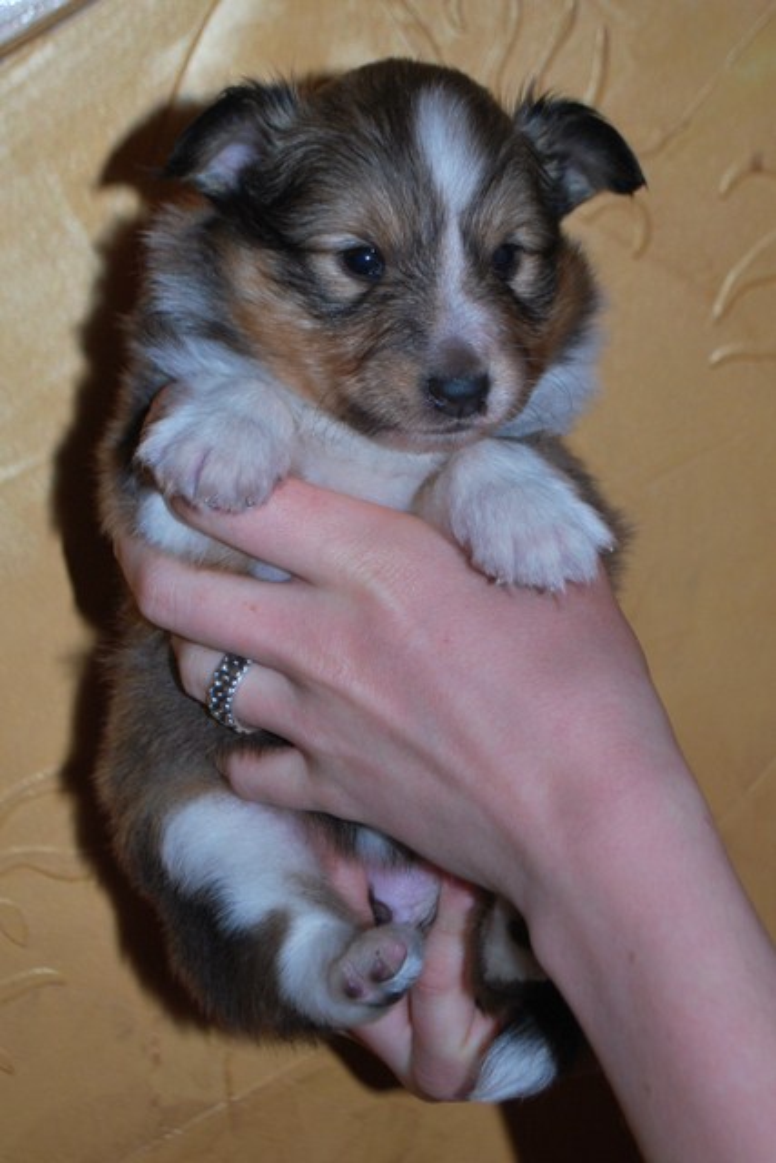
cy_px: 582
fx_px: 1842
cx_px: 388
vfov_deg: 35.0
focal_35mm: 57
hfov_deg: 23.8
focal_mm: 38
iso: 200
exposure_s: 1/60
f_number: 5.3
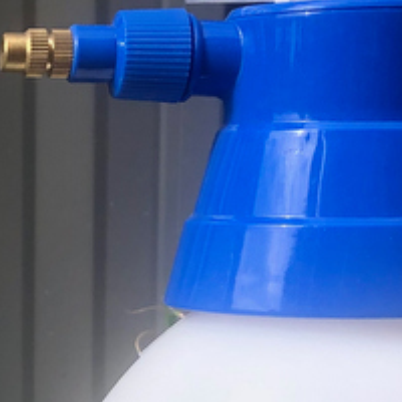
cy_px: 529
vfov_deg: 13.5
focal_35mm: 124
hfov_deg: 13.3
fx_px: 1629
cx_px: -183
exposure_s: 1/1066
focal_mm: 3.99
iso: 20
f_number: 1.8
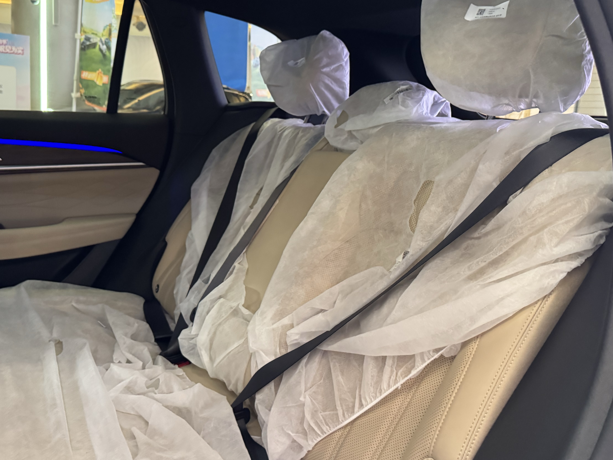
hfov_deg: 58.3
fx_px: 549
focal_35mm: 31
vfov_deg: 45.4
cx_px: 311
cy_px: 212
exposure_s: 1/54
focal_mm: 6.76
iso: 800
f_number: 1.78
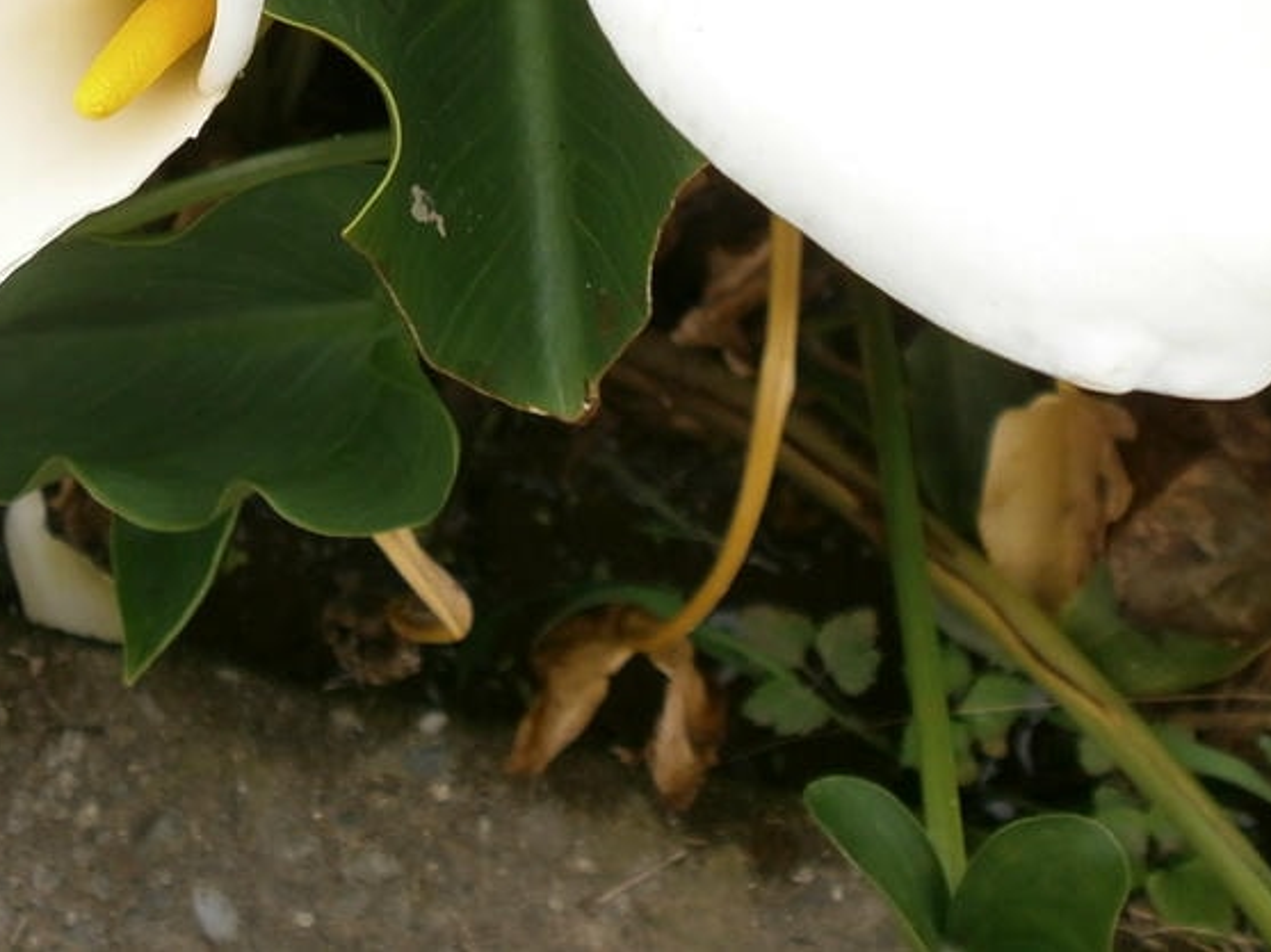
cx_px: 274
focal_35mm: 69
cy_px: -73
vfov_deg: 20.4
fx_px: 2532
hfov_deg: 27.7
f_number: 3.1
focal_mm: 5.8
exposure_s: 1/400
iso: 100
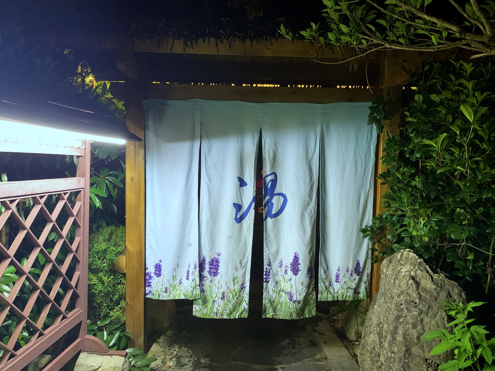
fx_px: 372
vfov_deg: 53.1
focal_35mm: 26
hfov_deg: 67.3
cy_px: 186
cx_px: 248
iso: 500
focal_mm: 4.25
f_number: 1.8
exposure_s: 1/30
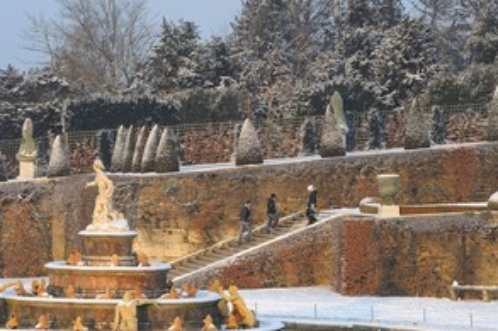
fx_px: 3069
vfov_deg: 6.2
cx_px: 197
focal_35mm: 222
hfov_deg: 9.3
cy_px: 195
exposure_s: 1/160
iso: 200
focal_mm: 155
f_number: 5.6
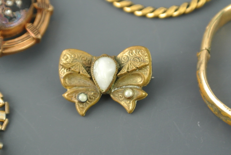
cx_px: 116
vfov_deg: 16.9
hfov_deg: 25.0
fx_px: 520
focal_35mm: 81
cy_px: 78
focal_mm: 30
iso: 800
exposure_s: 1/40
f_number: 5.6
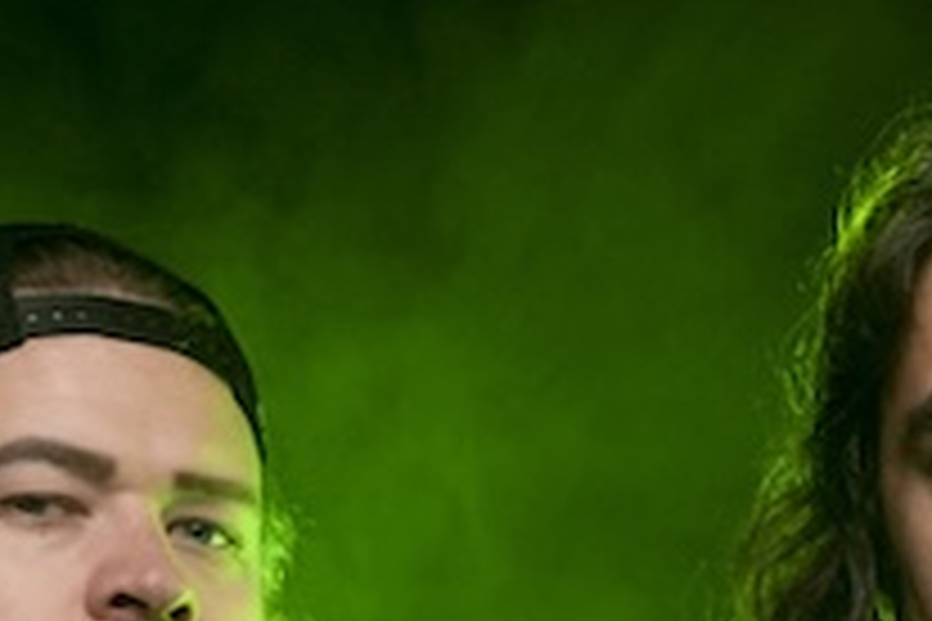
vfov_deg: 9.4
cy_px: 1285
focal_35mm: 135
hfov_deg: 14.0
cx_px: 1477
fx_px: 3495
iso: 800
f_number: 5.6
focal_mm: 31
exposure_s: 1/125
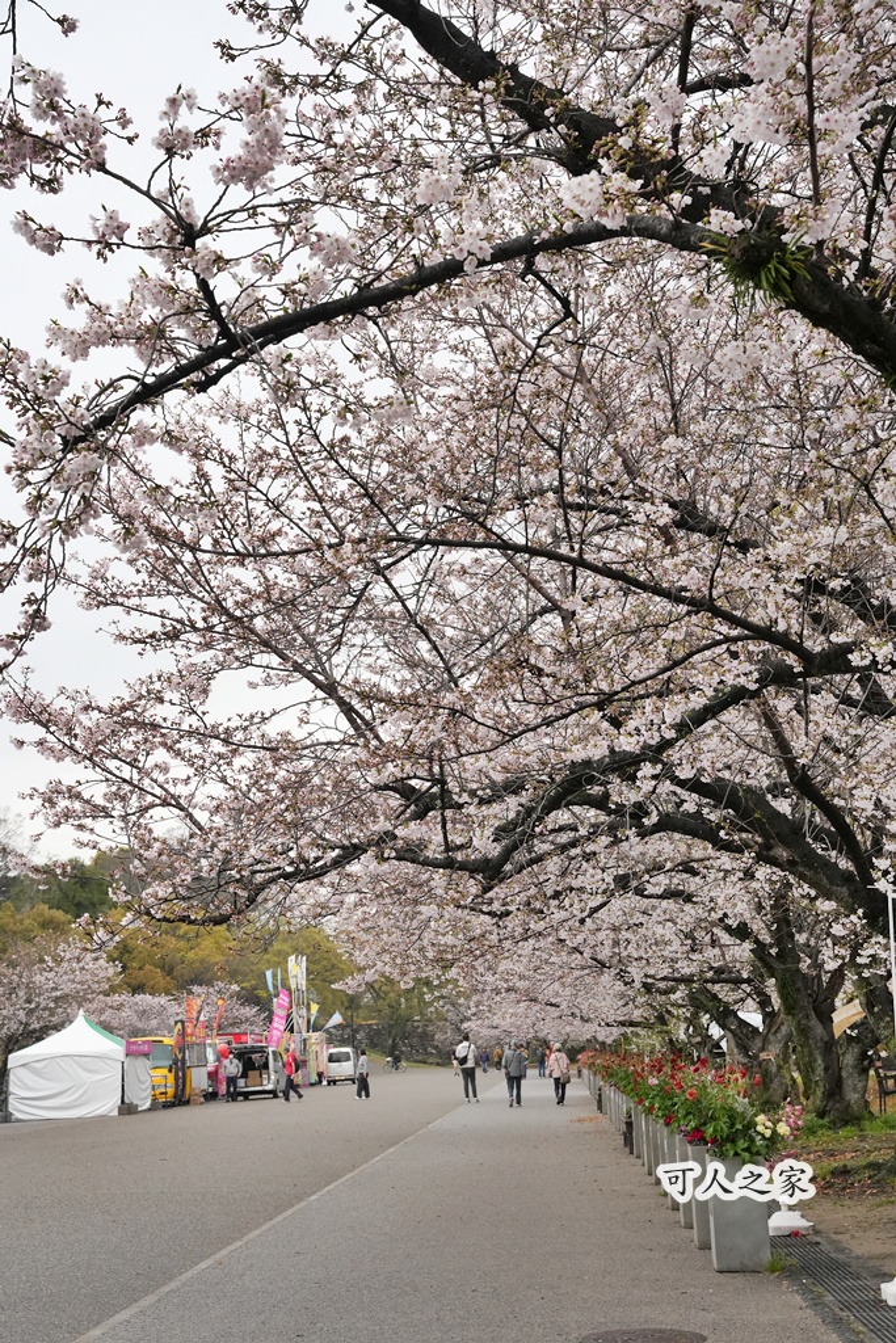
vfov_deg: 42.3
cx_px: 448
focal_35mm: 46
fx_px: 1735
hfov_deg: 29.0
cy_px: 672
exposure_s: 1/1600
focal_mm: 46.5
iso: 3200
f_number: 8
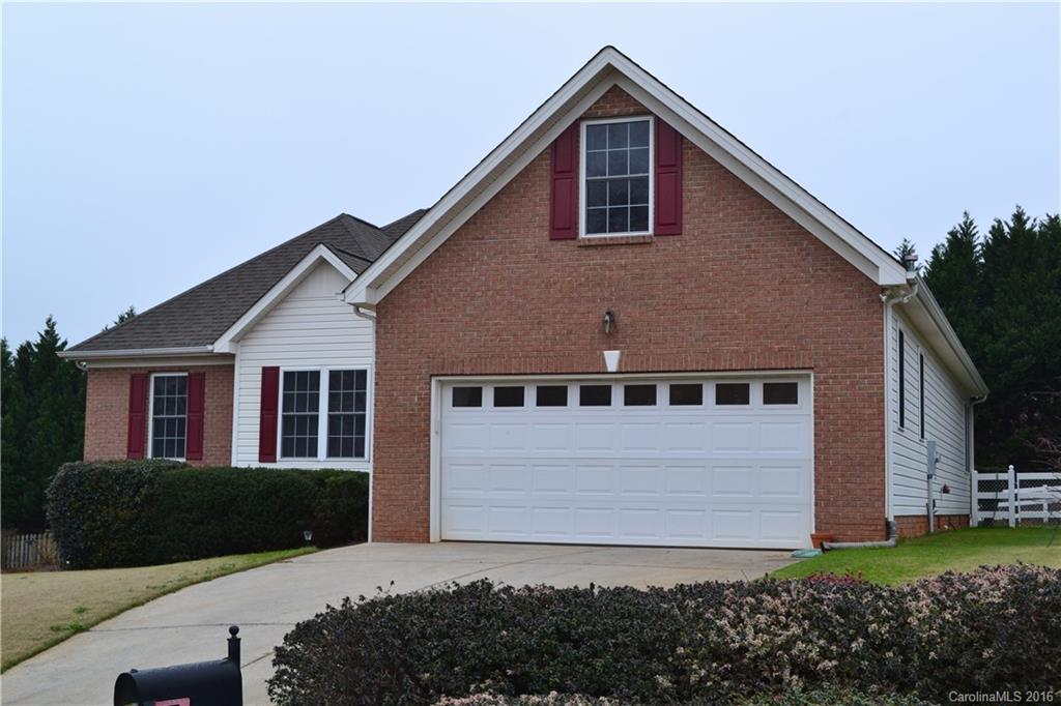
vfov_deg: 28.1
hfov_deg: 41.1
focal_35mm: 48
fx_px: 1414
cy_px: 353
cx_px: 530
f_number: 9
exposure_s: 1/160
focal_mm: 32
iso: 400
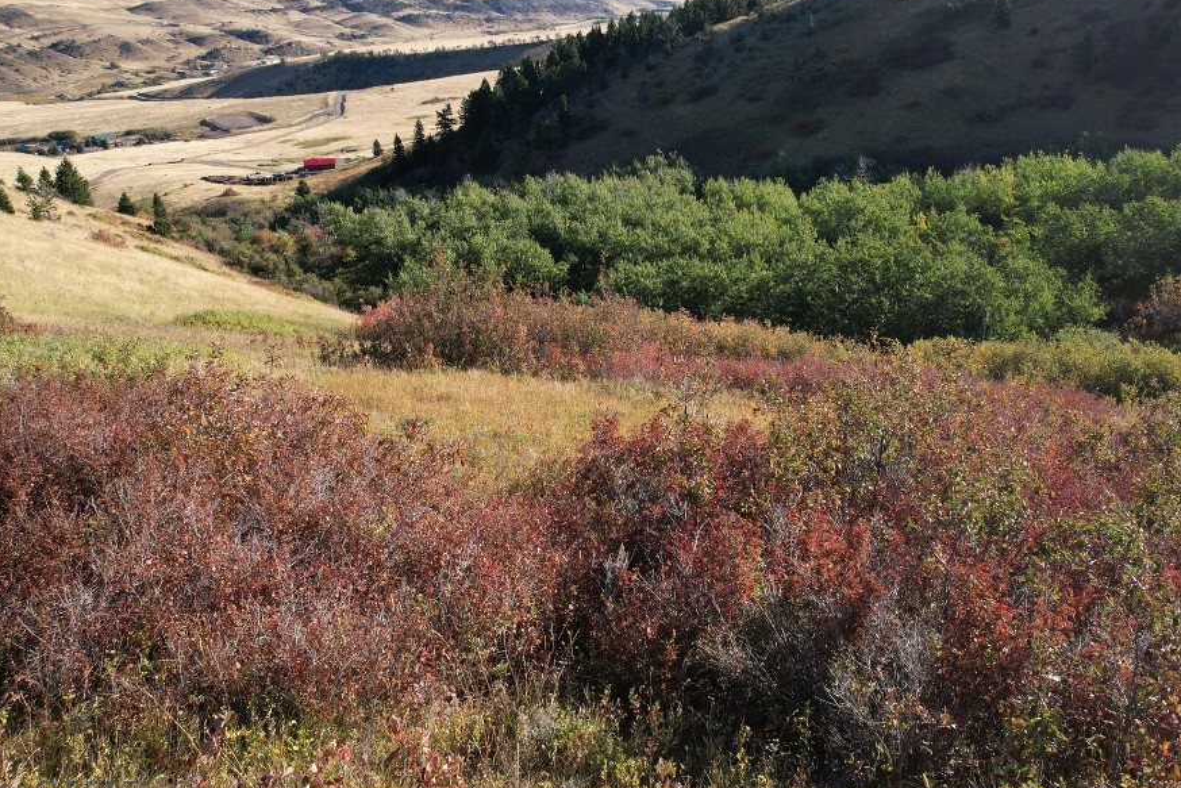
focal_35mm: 29
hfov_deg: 63.6
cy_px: 347
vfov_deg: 44.9
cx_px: 619
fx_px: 951
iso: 100
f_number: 2.8
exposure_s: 1/1000
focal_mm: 8.38
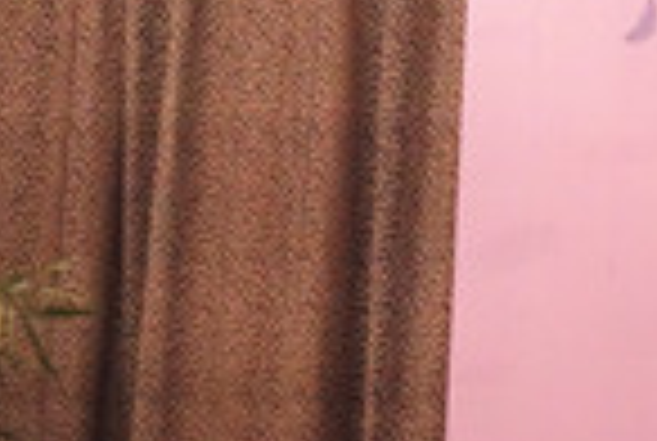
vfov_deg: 11.1
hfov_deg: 15.5
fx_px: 2249
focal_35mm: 123
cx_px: 932
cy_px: 436
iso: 800
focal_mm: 11.18
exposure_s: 1/100
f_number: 2.8
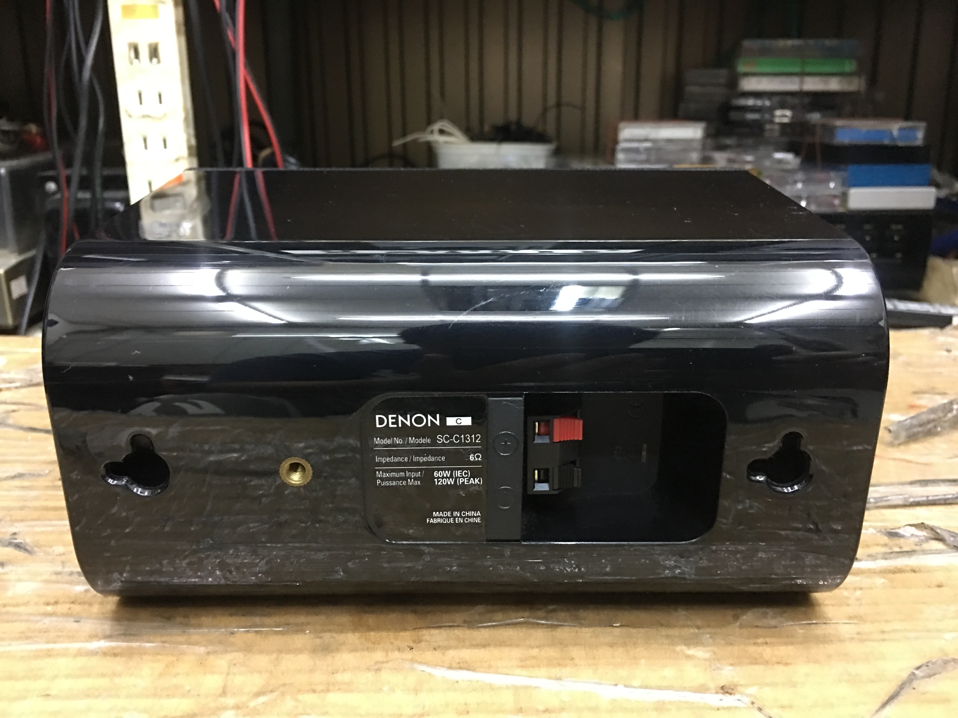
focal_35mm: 29
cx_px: 479
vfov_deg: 48.2
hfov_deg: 61.7
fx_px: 803
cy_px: 359
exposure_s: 1/8
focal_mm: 4.15
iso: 125
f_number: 2.2
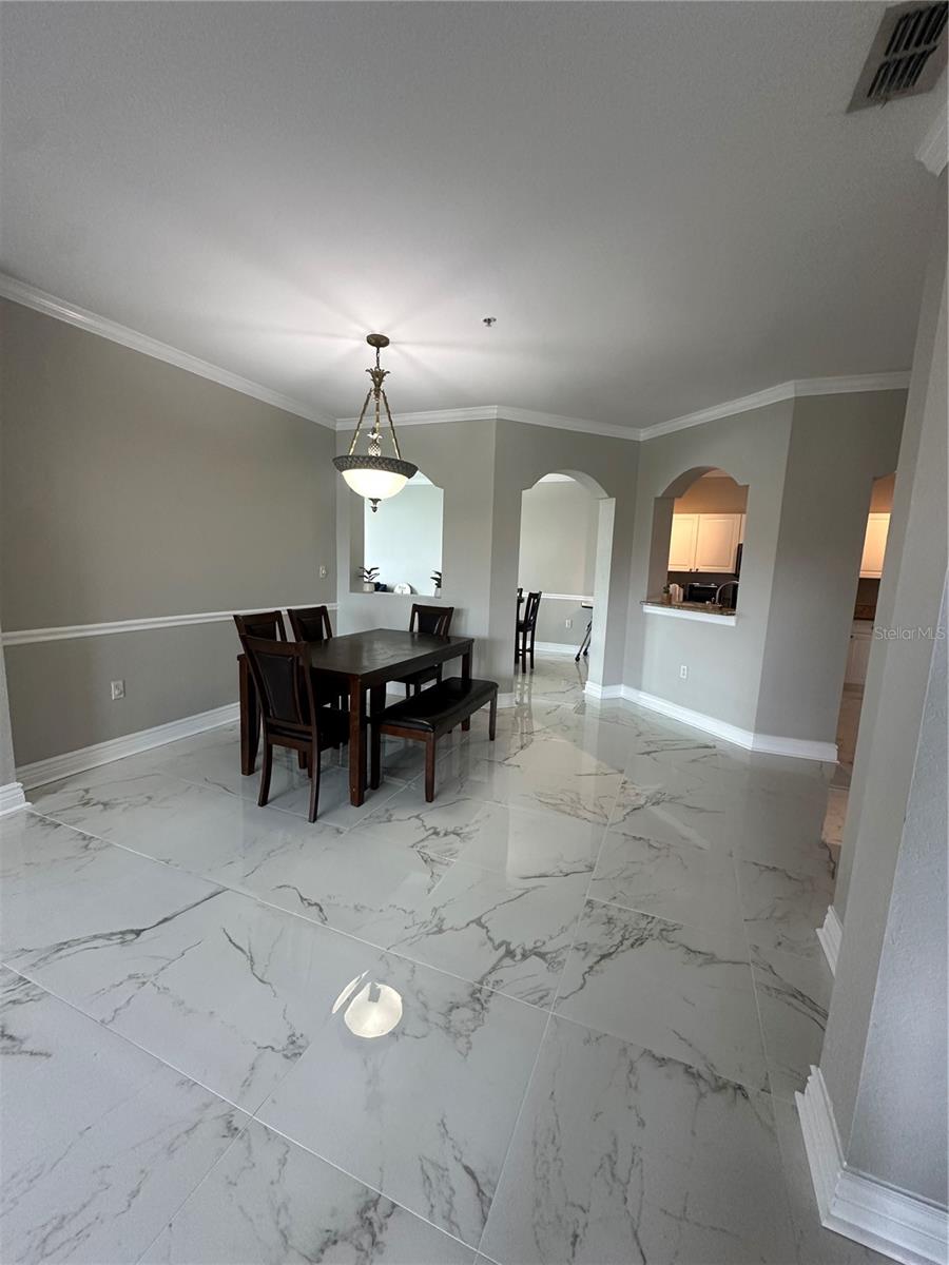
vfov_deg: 102.1
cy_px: 632
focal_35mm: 14
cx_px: 474
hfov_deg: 85.7
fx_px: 512
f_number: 2.2
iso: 320
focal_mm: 2.22
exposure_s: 1/120
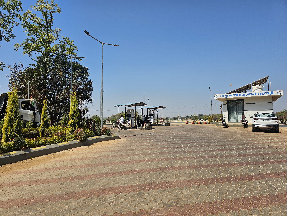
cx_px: 144
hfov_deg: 73.9
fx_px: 191
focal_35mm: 23
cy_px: 108
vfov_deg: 58.9
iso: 20
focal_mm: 6.3
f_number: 1.7
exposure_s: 1/2000
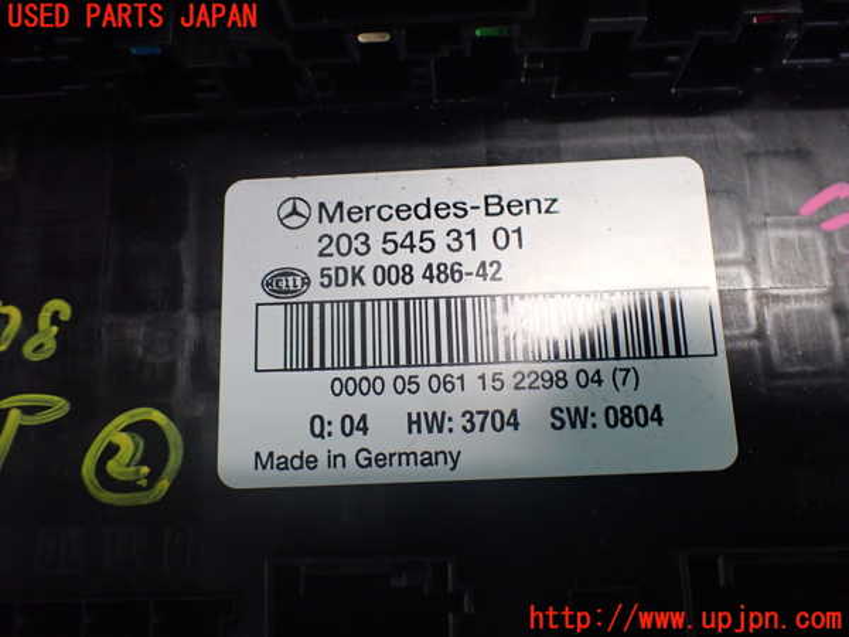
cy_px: 318
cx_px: 424
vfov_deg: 46.8
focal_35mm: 30
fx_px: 736
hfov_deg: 60.0
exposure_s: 1/125
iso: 640
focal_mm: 5.4
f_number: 2.3
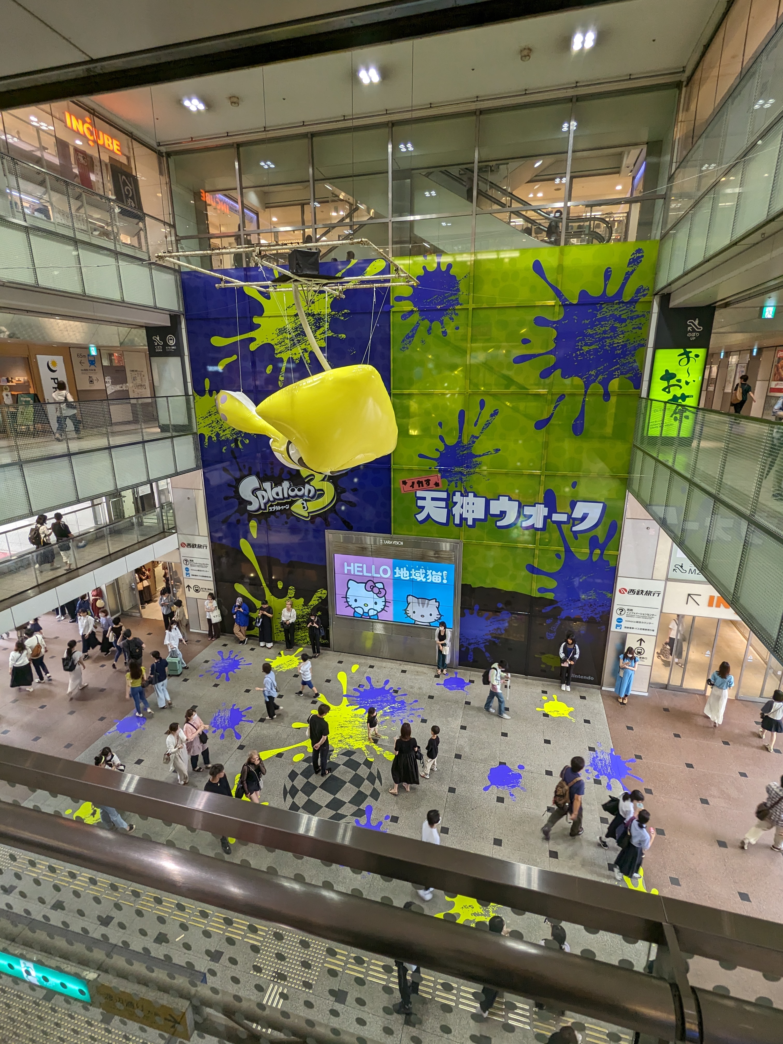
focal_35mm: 16
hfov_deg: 78.1
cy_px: 522
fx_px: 483
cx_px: 392
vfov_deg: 94.5
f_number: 2.2
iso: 66
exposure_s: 1/50
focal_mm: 2.35
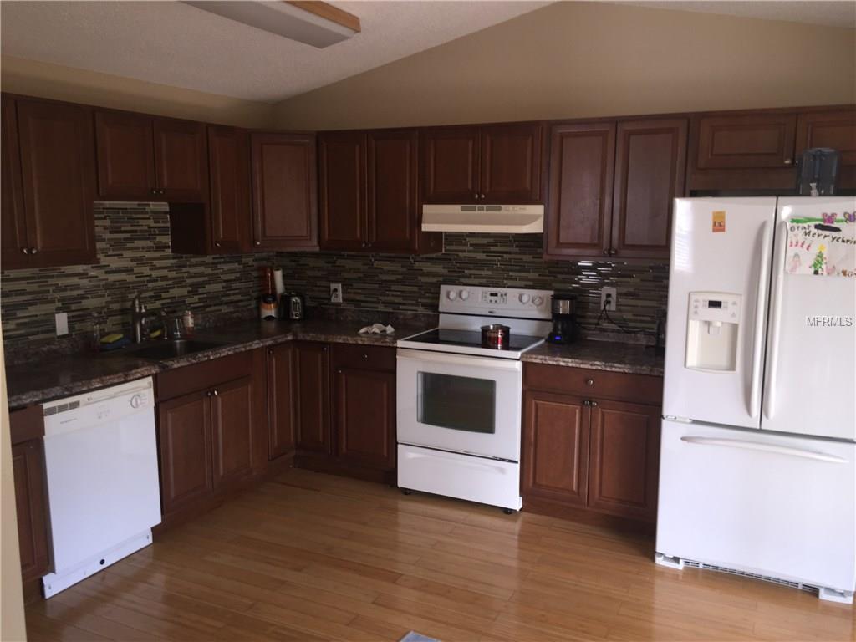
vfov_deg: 48.2
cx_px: 428
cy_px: 321
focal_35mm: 29
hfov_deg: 61.7
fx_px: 717
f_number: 2.2
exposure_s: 1/31
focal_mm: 4.15
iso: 32
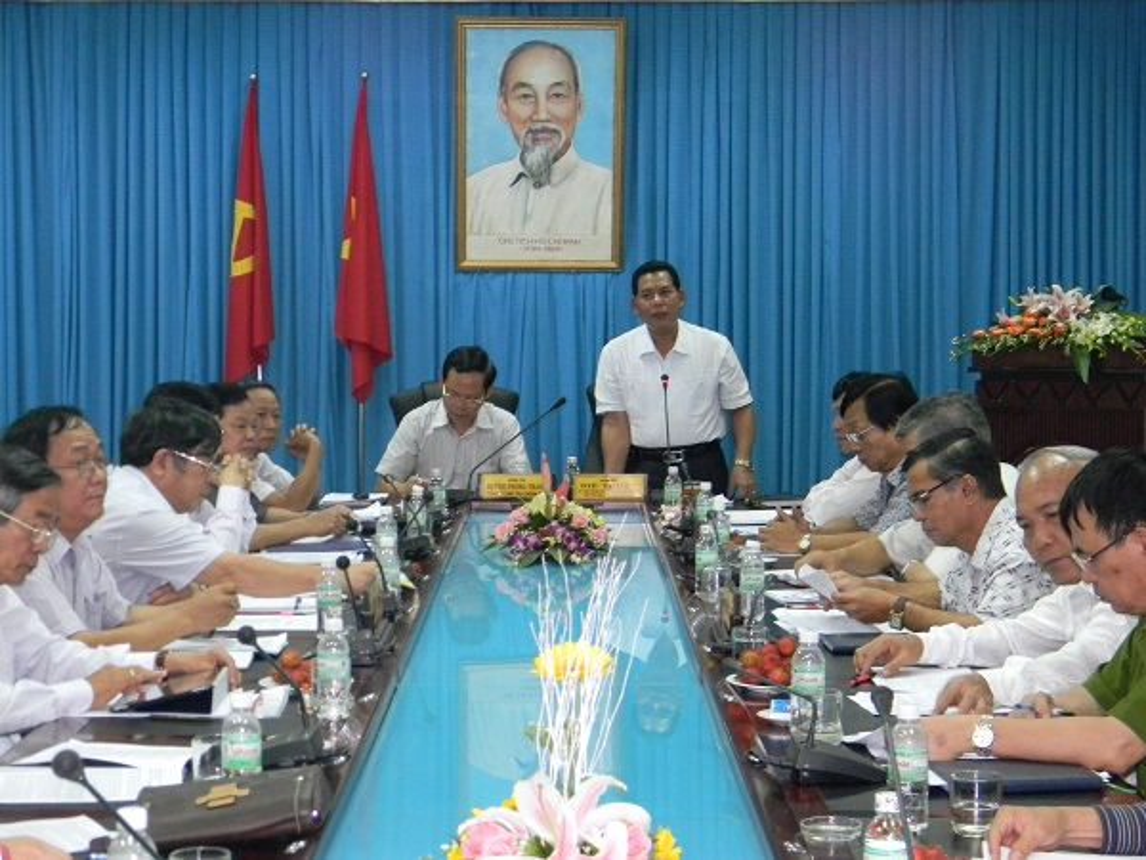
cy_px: 430
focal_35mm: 67
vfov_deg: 21.9
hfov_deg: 29.0
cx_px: 573
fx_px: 2218
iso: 446
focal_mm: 12.2
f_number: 4.3
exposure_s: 1/30
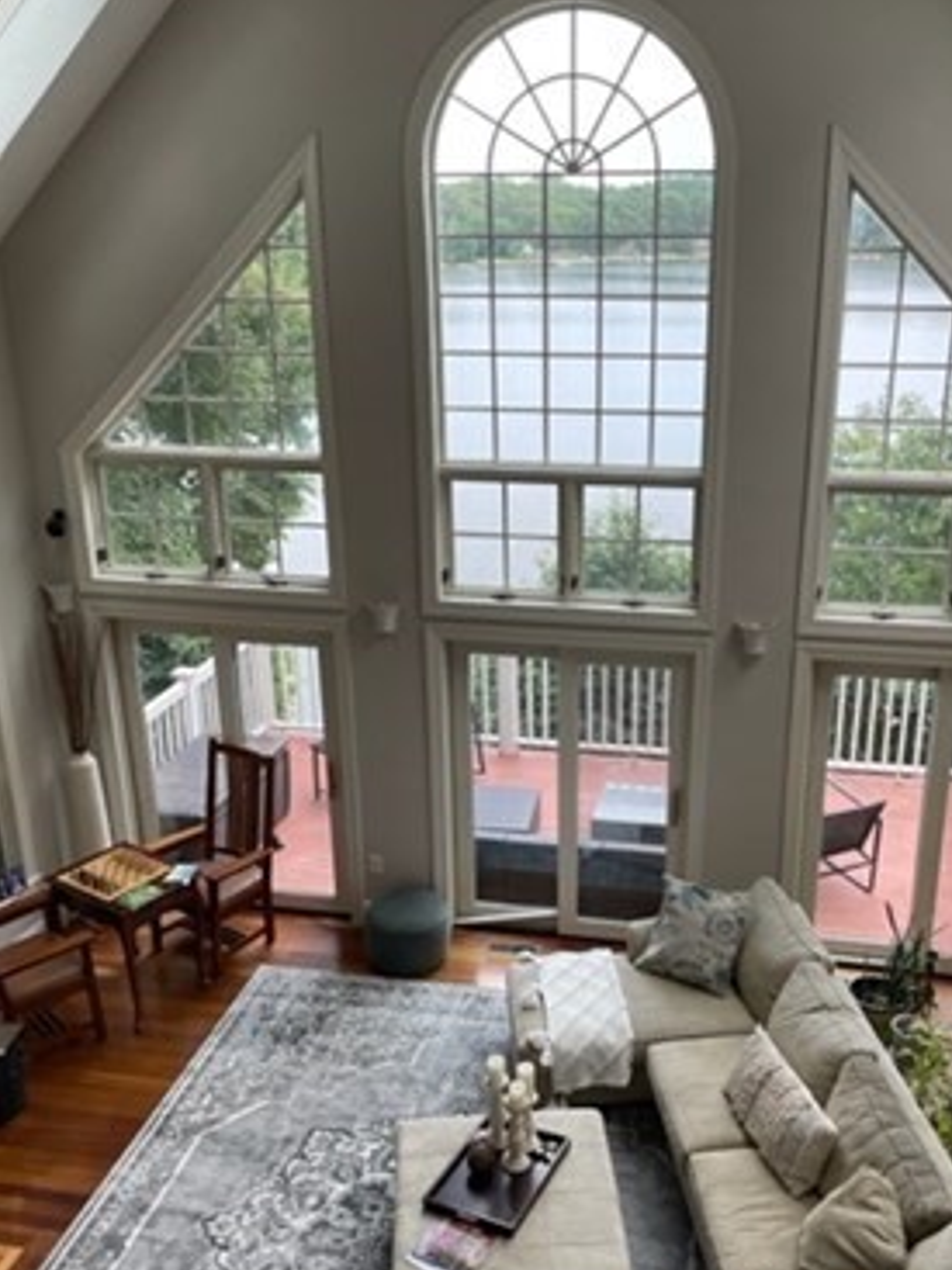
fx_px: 1247
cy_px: 706
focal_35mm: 34
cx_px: 564
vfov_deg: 53.9
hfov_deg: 41.6
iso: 40
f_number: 1.6
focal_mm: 4.2
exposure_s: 1/121
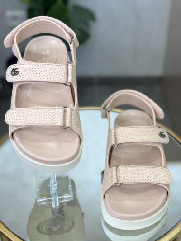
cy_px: 120
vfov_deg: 36.8
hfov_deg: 28.0
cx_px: 90
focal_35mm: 52
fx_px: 362
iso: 50
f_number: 1.6
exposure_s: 1/100
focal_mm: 5.96
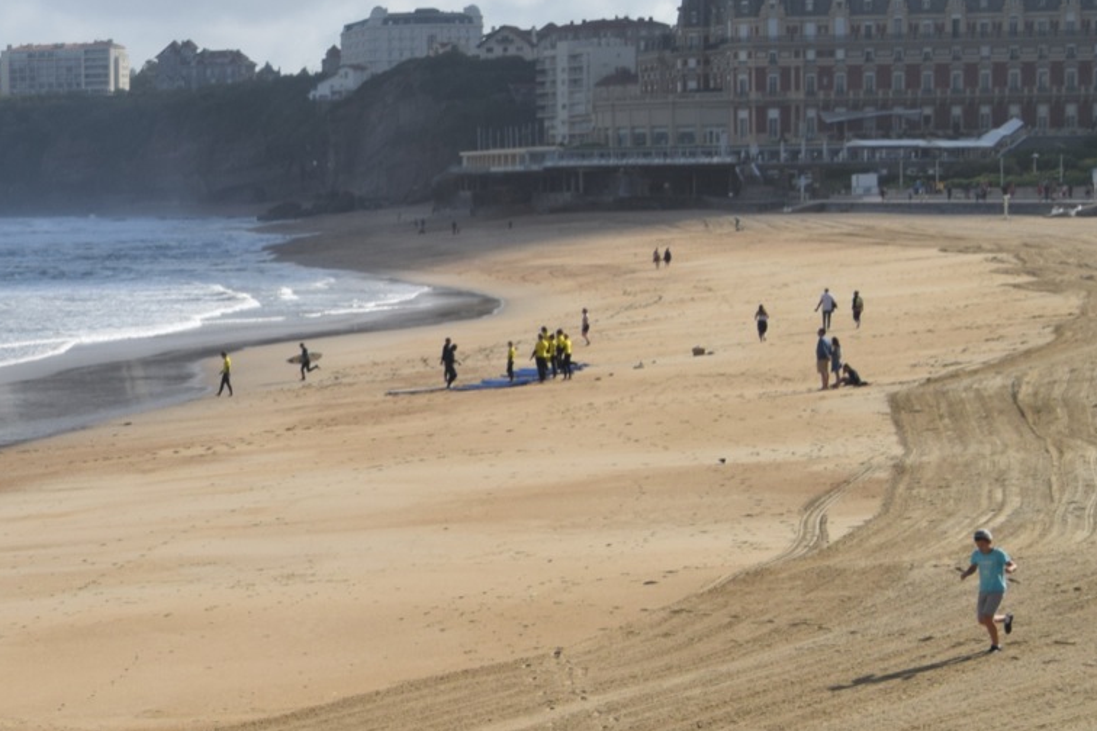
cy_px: 243
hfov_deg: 16.3
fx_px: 3626
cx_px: -297
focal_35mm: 119
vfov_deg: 11.5
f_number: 11
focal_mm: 30
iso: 200
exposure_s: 1/500
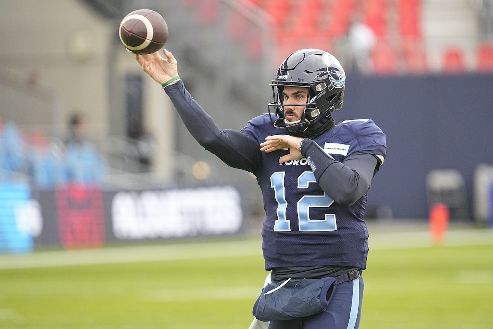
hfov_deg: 3.4
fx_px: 8217
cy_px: 164
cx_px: 246
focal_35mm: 600
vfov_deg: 2.3
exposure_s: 1/2000
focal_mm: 600
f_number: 6.3
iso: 5000
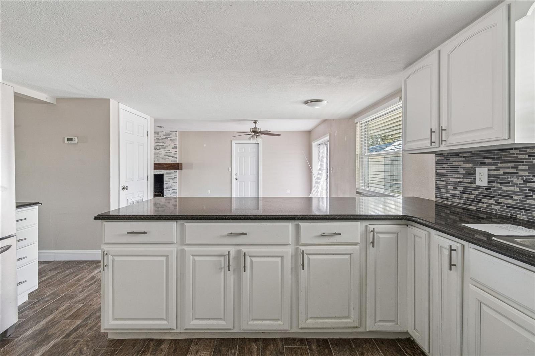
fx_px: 223
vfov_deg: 77.3
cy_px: 178
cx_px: 268
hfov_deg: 100.4
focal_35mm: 15
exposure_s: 1/80
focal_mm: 10
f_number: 7.1
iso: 640
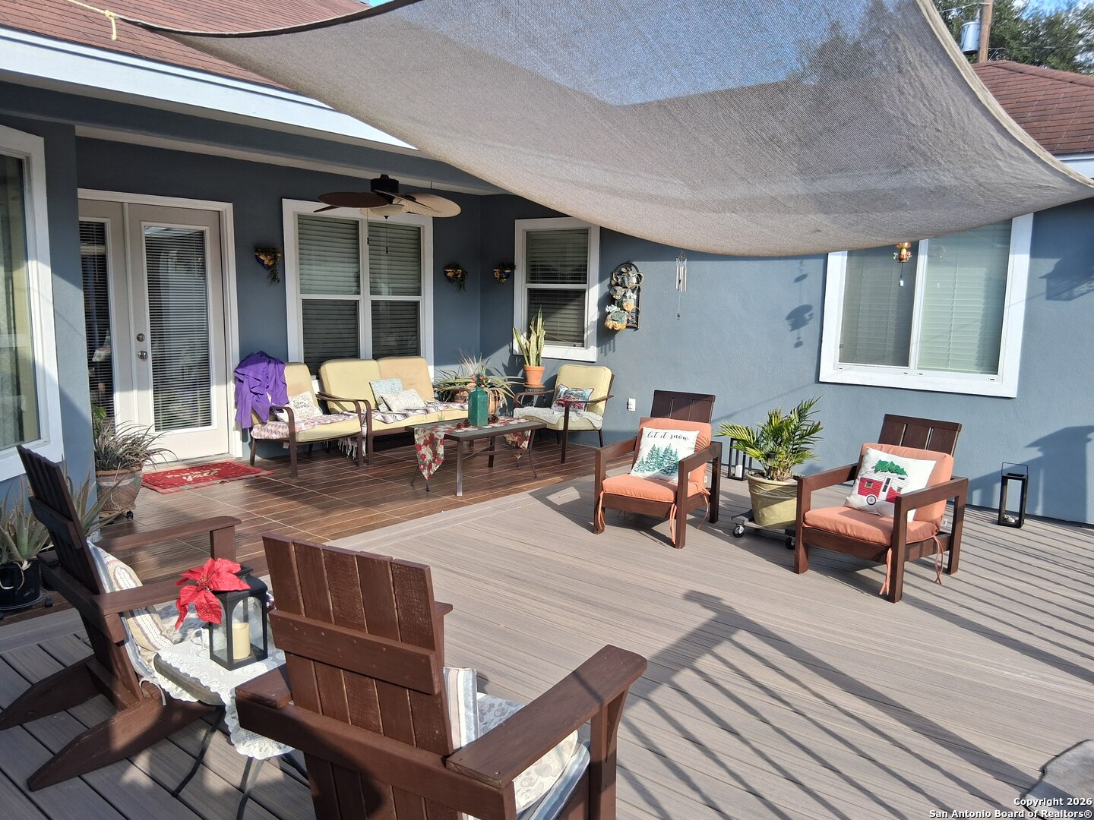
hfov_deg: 67.3
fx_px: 822
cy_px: 410
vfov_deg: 53.1
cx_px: 547
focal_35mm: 26
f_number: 1.8
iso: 25
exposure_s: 1/174
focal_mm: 3.98
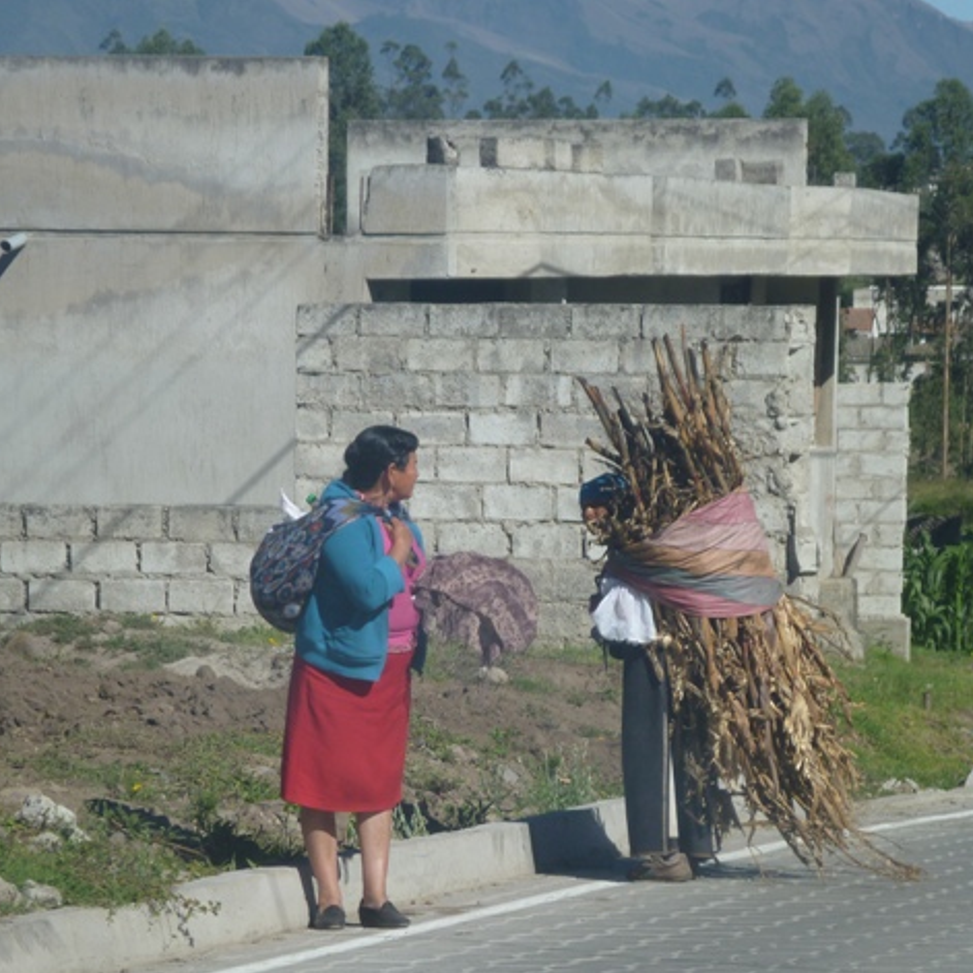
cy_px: 494
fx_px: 5120
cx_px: 496
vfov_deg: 10.9
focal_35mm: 161
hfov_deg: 10.9
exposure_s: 1/320
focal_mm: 22.8
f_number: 5.9
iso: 100
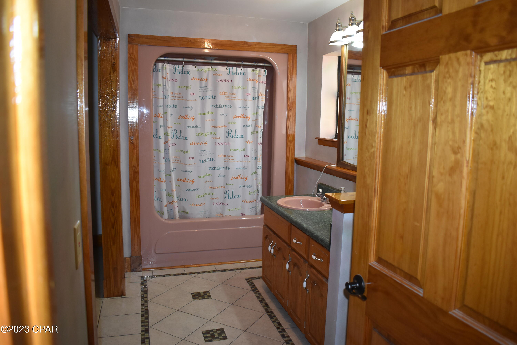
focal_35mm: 27
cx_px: 258
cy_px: 172
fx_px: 388
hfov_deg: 67.4
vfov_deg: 47.9
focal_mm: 18
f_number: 3.5
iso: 800
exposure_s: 1/60
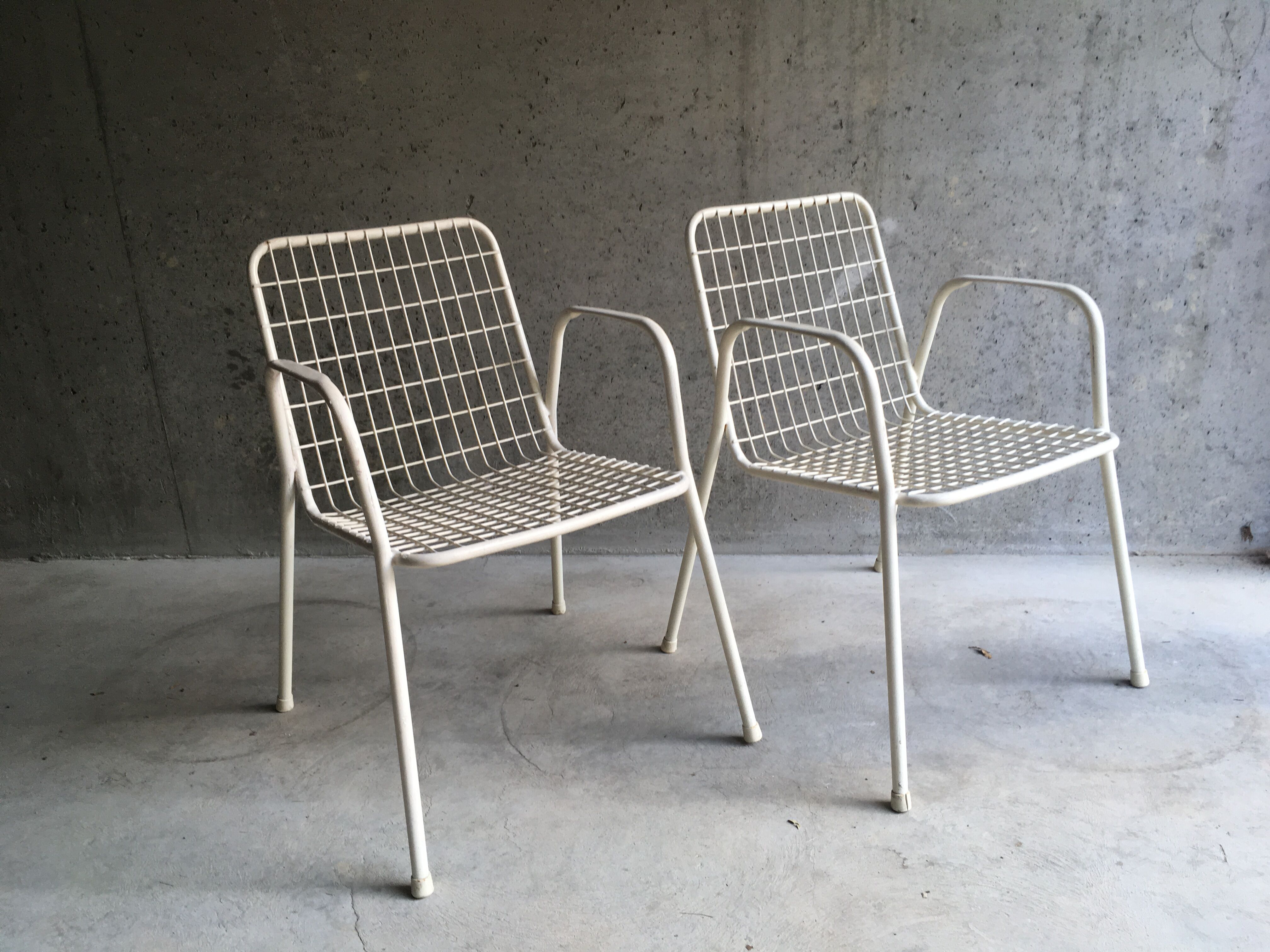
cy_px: 476
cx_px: 635
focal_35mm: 29
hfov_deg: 61.7
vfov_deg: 48.2
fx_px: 1064
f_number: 2.2
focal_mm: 4.15
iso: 32
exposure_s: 1/50
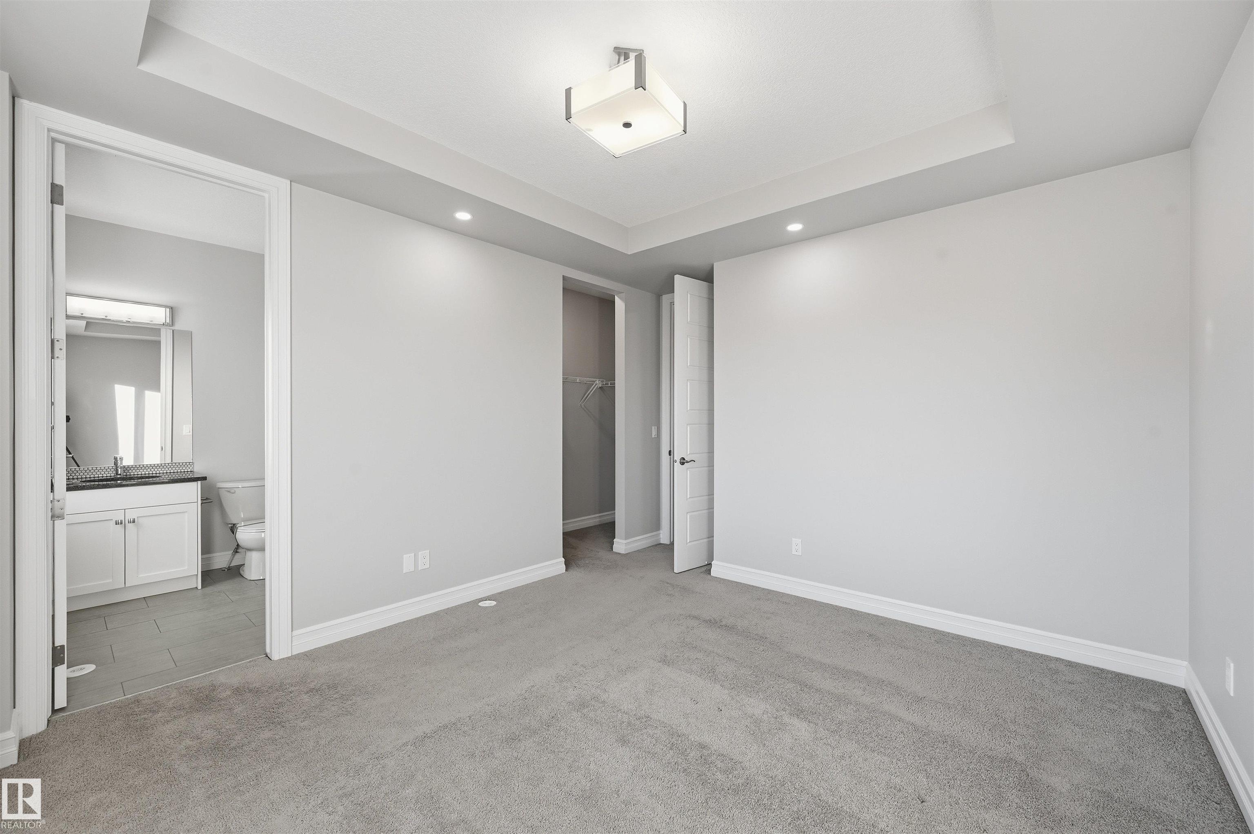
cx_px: 627
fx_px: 487
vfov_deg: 81.1
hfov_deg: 104.3
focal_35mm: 14
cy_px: 417
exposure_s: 1/50
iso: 100
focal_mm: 14
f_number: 8
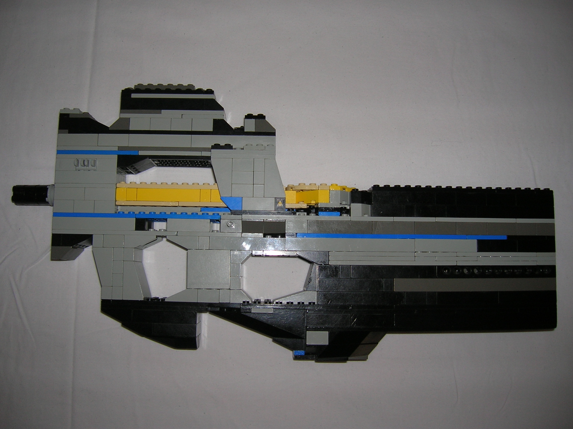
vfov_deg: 41.7
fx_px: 562
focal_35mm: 34
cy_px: 214
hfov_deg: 54.0
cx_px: 286
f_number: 2.9
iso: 50
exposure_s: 1/60.1
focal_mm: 5.7
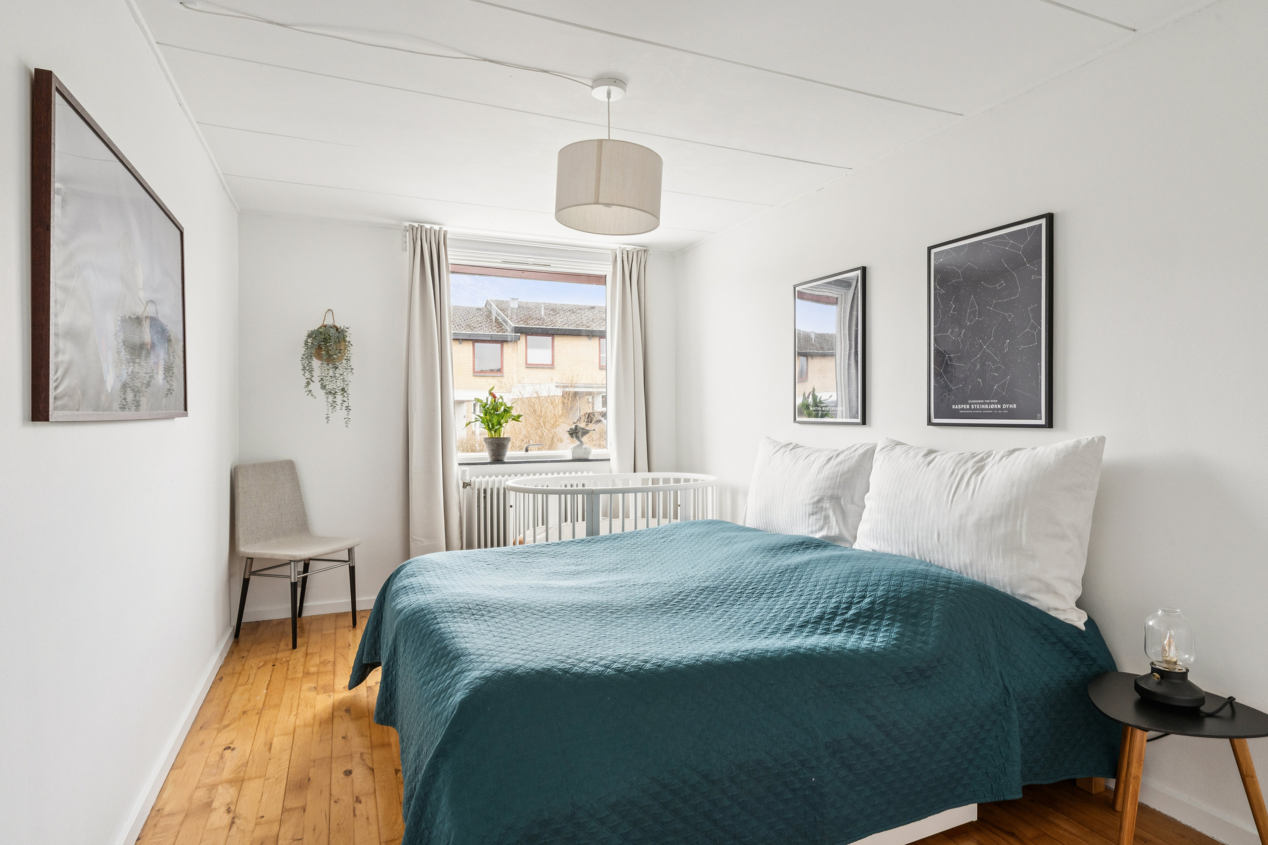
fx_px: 704
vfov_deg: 61.9
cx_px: 634
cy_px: 422
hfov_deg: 84.0
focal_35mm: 20
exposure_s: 1/5
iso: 800
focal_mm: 20
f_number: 11
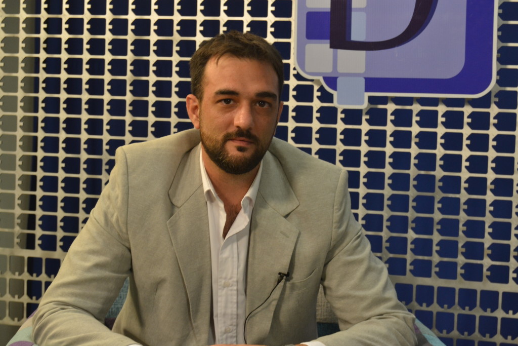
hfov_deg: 26.0
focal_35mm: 78
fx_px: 1122
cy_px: 173
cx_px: 259
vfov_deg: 17.5
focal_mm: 52
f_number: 6.3
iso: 800
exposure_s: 1/60
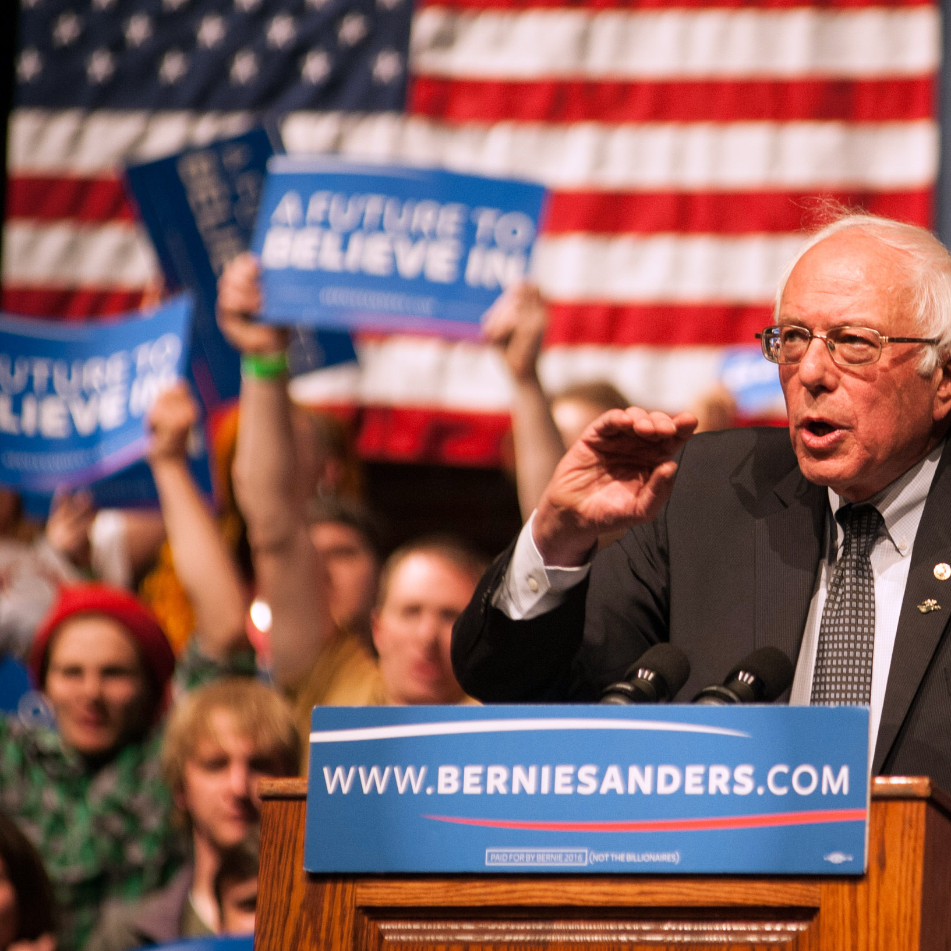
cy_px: 553
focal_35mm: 312
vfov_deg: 5.6
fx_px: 9698
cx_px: 847
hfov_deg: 5.6
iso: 1600
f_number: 3.5
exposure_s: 1/320
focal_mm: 200
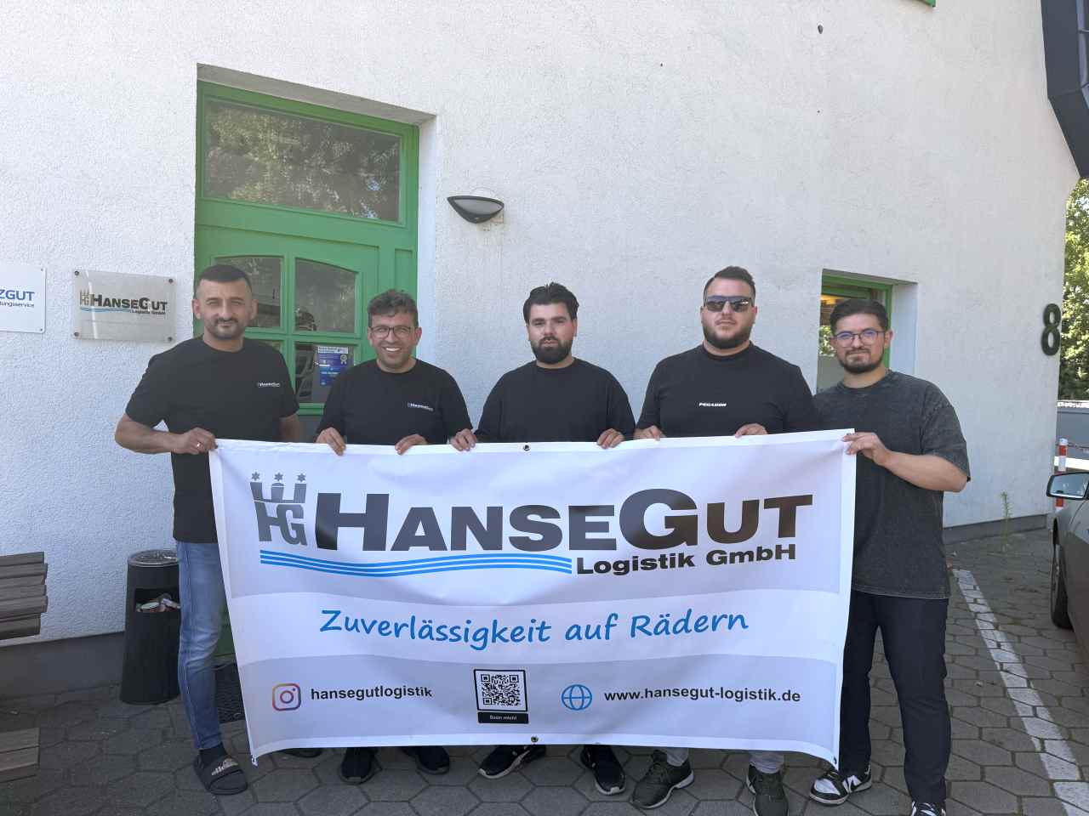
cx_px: 544
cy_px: 408
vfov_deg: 56.8
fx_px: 755
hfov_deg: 71.6
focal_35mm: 24
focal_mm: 6.76
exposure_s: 1/888
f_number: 1.78
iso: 80
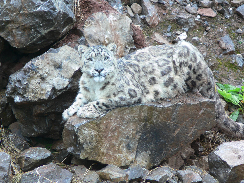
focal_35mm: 420
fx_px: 2960
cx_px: 122
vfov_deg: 3.5
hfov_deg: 4.7
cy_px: 92
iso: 80
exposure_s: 1/30
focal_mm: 88.8
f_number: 3.7
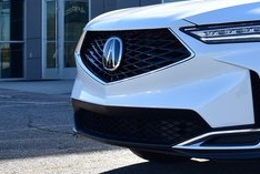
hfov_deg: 18.6
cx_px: 333
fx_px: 741
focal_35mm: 102
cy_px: -14
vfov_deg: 13.2
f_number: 7.1
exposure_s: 1/200
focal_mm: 25
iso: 100
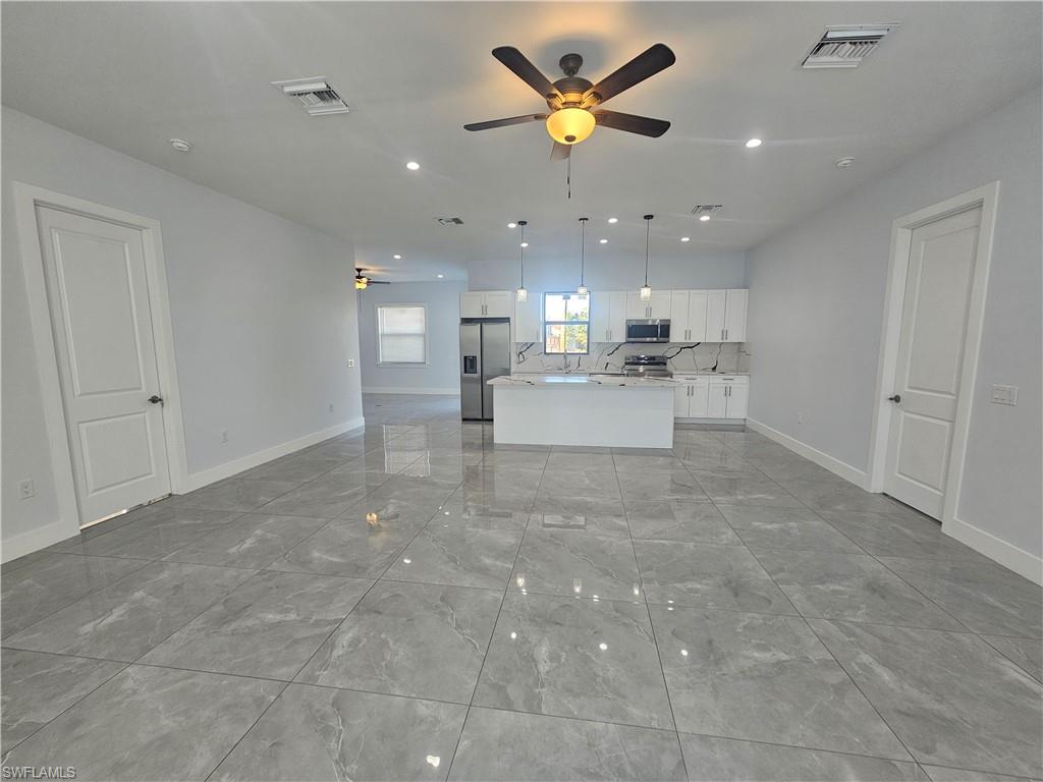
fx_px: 392
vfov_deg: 89.9
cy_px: 391
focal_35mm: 13
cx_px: 522
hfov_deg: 106.2
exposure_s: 1/60
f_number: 2.2
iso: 64
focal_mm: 2.2
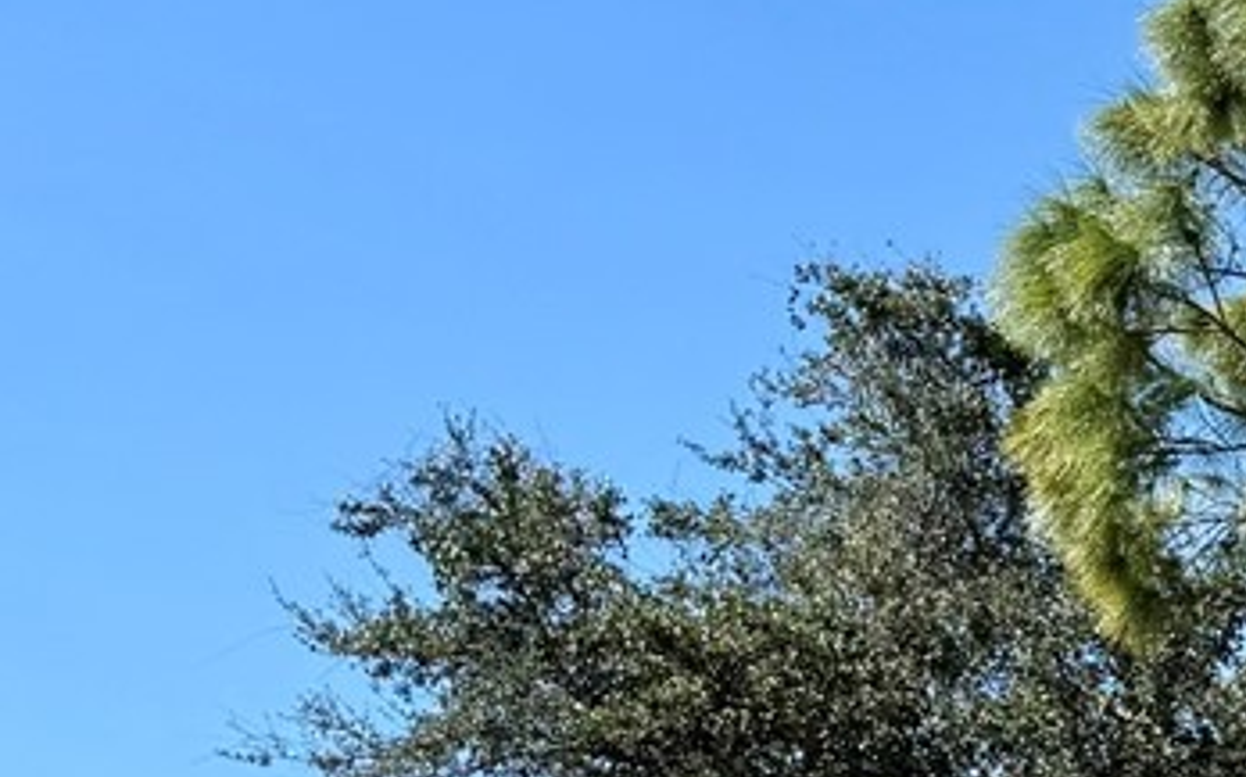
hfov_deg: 14.6
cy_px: 680
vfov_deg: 11.1
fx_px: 3970
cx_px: 2510
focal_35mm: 117
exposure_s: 1/3021
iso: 80
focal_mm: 6.76
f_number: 1.78
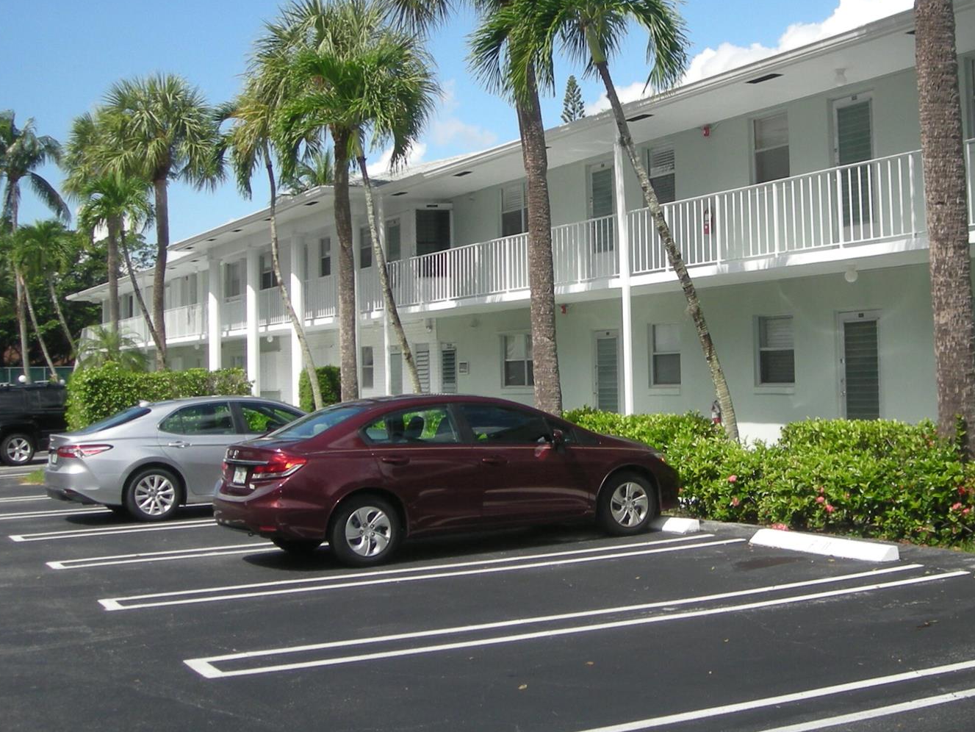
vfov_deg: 26.8
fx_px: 1521
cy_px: 203
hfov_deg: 35.3
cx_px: 624
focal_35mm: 54
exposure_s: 1/297
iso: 72
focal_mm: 5.7
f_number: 5.7
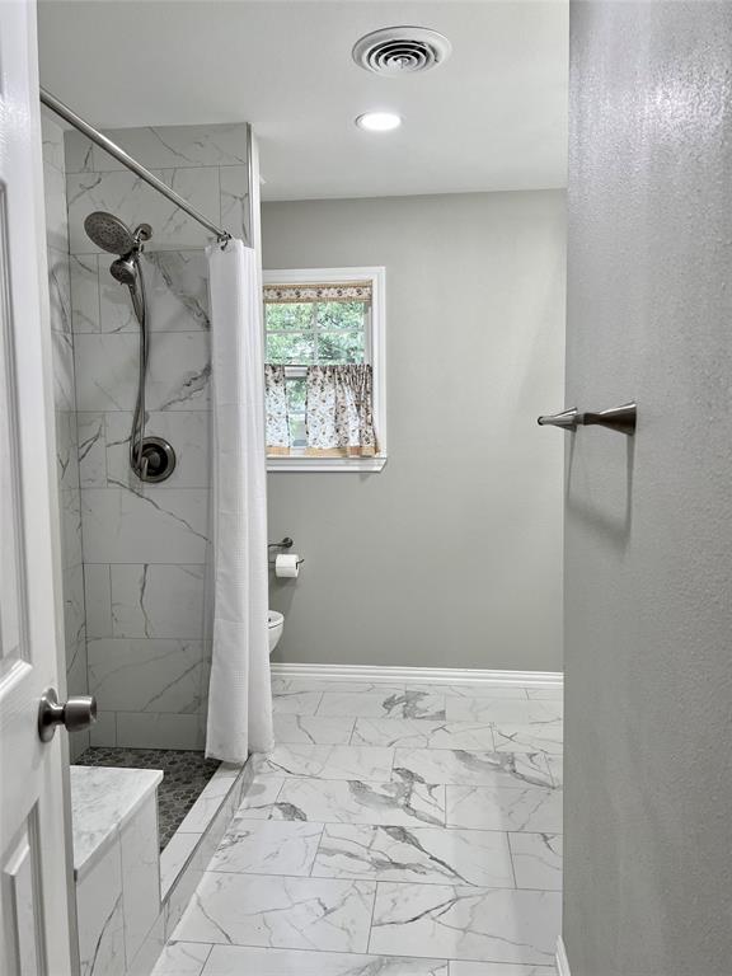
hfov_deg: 53.1
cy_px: 488
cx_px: 366
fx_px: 733
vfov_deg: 67.3
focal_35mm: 26
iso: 64
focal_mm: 5.7
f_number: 1.5
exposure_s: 1/120
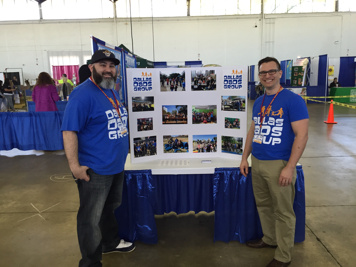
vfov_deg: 48.2
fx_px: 298
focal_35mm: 29
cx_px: 178
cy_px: 134
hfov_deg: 61.7
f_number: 2.2
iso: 40
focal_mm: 4.15
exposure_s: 1/30
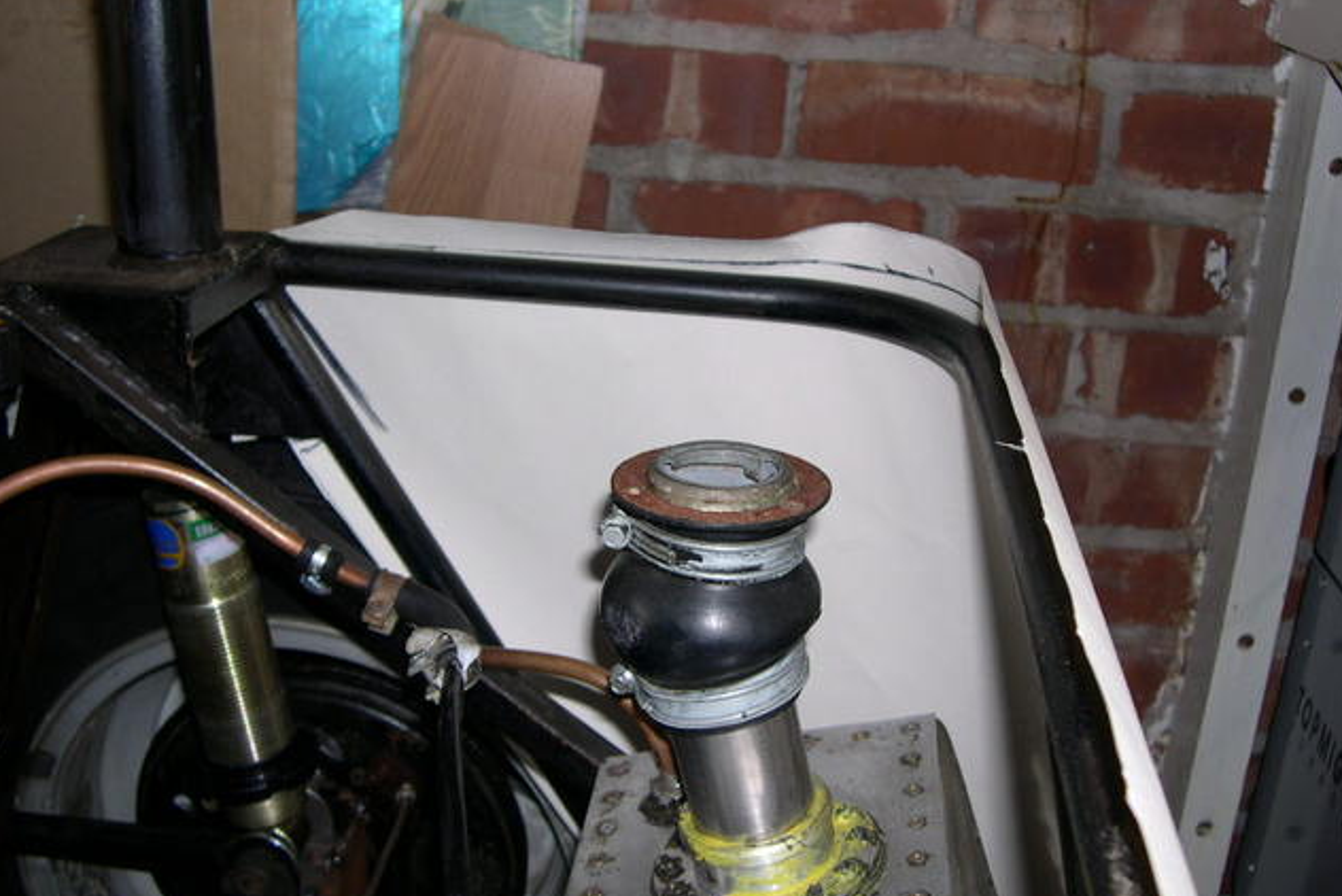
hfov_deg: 48.4
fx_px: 1492
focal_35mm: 40
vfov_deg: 33.4
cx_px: 671
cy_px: 452
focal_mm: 8
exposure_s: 1/60
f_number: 2.8
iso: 100
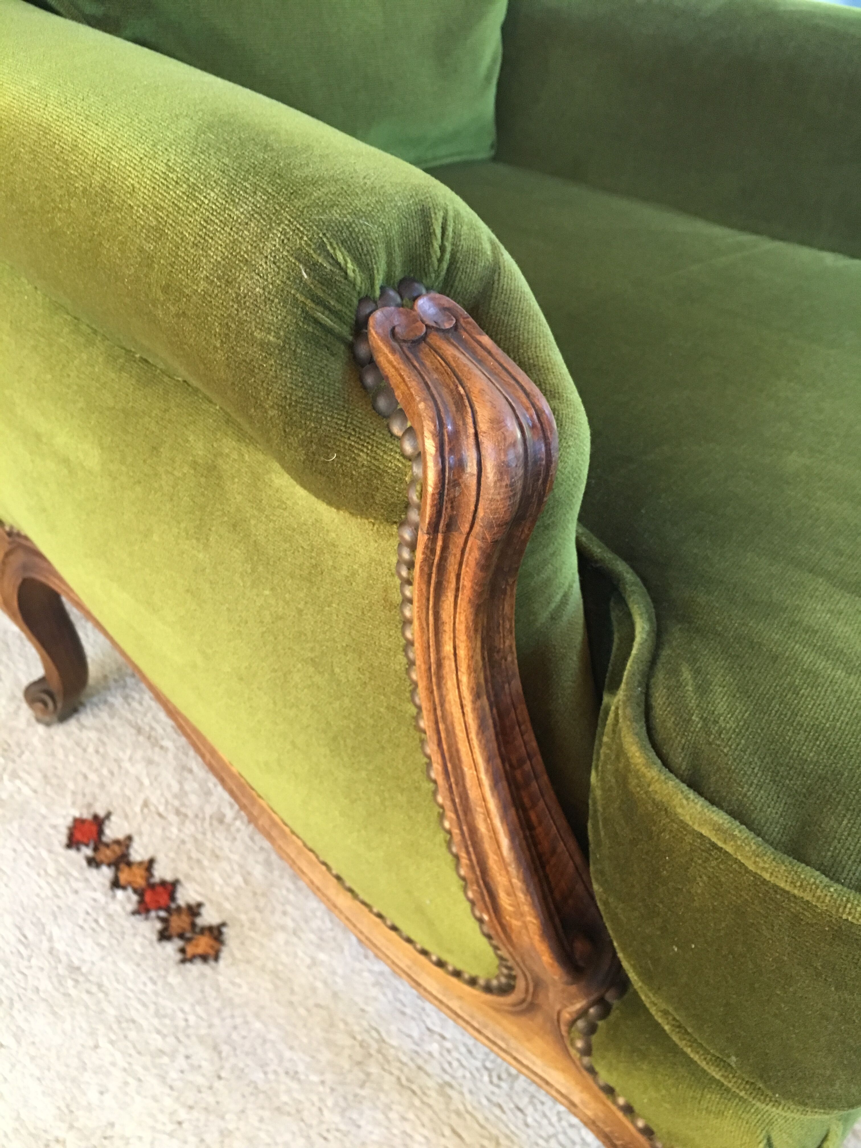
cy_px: 574
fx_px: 962
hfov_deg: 48.2
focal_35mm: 29
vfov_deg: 61.7
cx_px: 430
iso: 200
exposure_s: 1/25
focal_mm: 4.15
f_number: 2.2
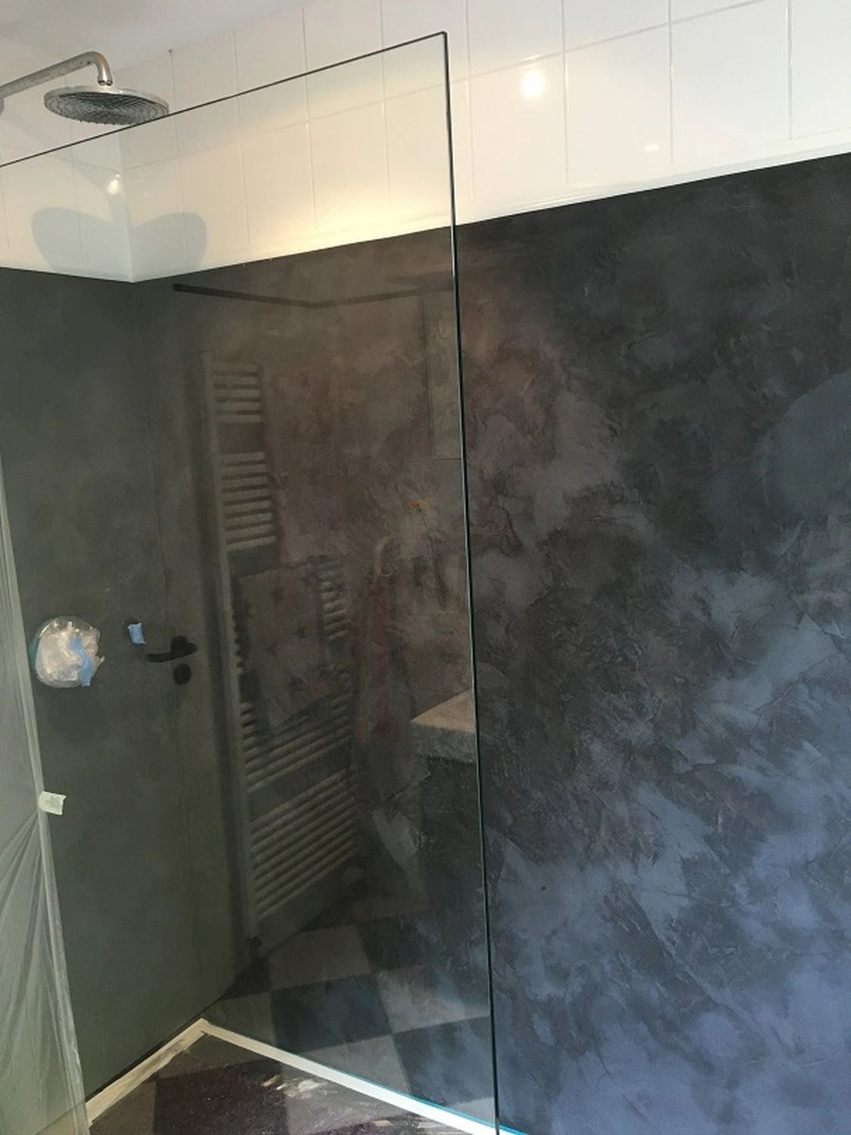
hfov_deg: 48.2
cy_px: 568
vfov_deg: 61.7
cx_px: 426
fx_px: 951
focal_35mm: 29
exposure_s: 1/33
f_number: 2.2
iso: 125
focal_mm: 4.15
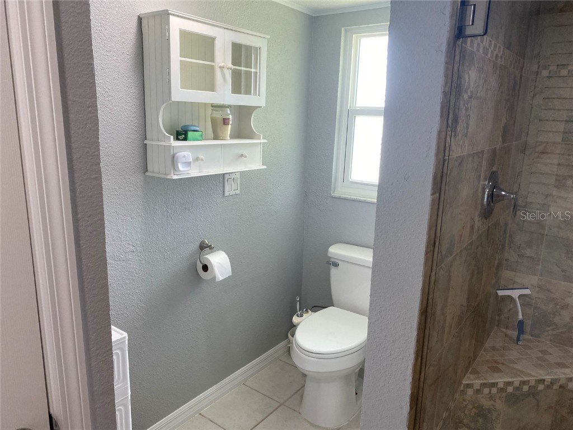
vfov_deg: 53.1
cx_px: 286
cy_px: 215
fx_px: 430
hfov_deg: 67.3
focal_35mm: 26
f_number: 1.8
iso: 100
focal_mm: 4.25
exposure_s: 1/120
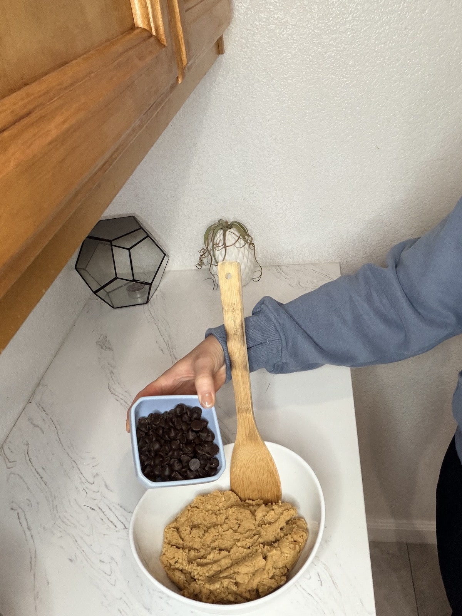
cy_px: 308
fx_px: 534
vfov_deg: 60.0
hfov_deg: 46.8
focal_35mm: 30
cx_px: 231
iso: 200
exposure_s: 1/60
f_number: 1.9
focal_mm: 2.71
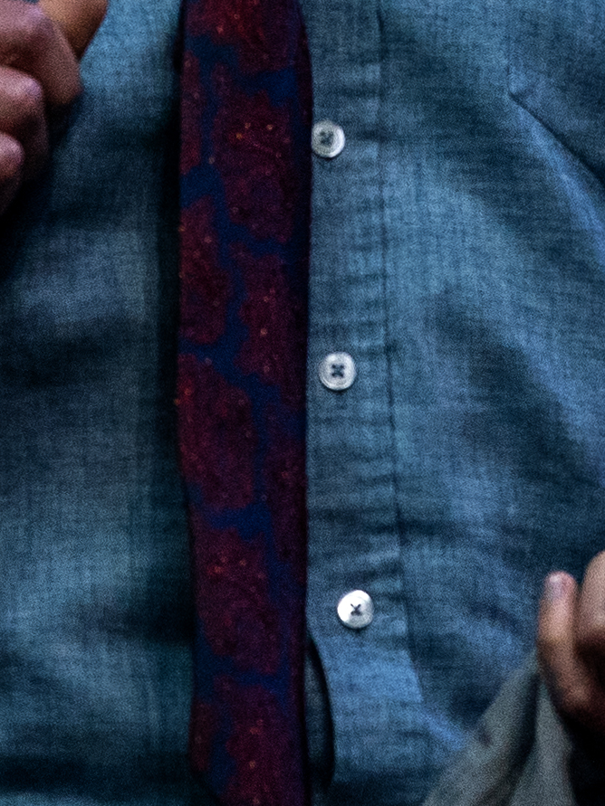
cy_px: -56
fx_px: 13617
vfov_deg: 3.4
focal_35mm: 584
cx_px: 988
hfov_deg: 2.5
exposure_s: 1/200
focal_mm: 91.5
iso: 1600
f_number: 3.2
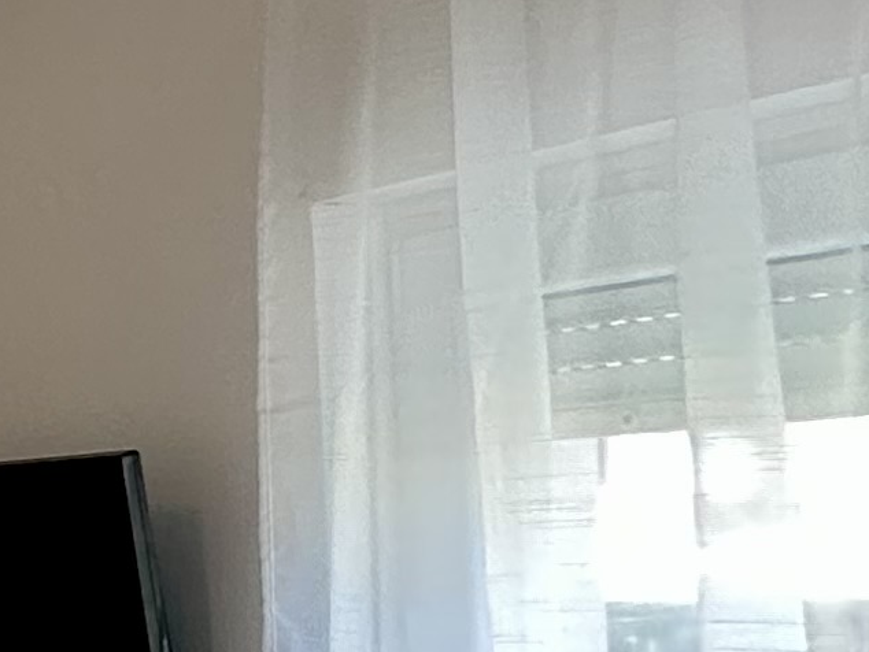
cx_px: -1223
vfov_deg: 16.5
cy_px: 492
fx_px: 2235
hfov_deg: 14.4
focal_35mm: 89
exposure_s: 1/99
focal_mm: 2.22
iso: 100
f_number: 2.2
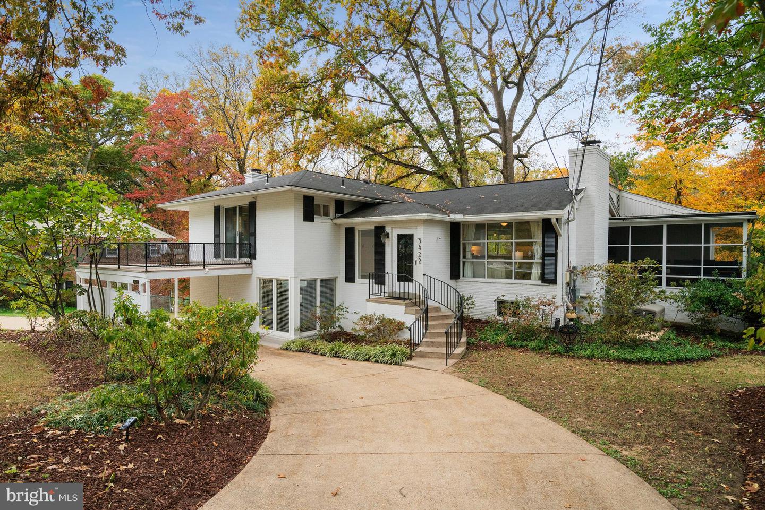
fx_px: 425
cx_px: 382
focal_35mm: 20
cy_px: 255
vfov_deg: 62.0
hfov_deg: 84.0
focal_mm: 20
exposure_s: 1/800
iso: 1250
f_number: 8
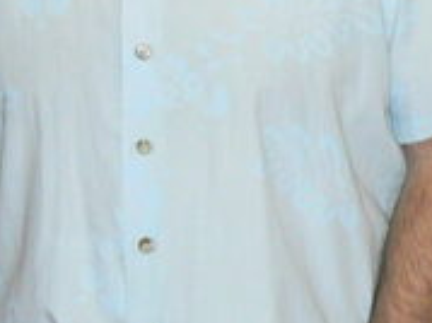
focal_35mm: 193
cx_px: -121
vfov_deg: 7.3
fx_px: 2407
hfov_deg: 10.1
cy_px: -390
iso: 100
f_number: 3.2
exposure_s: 1/30
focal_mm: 6
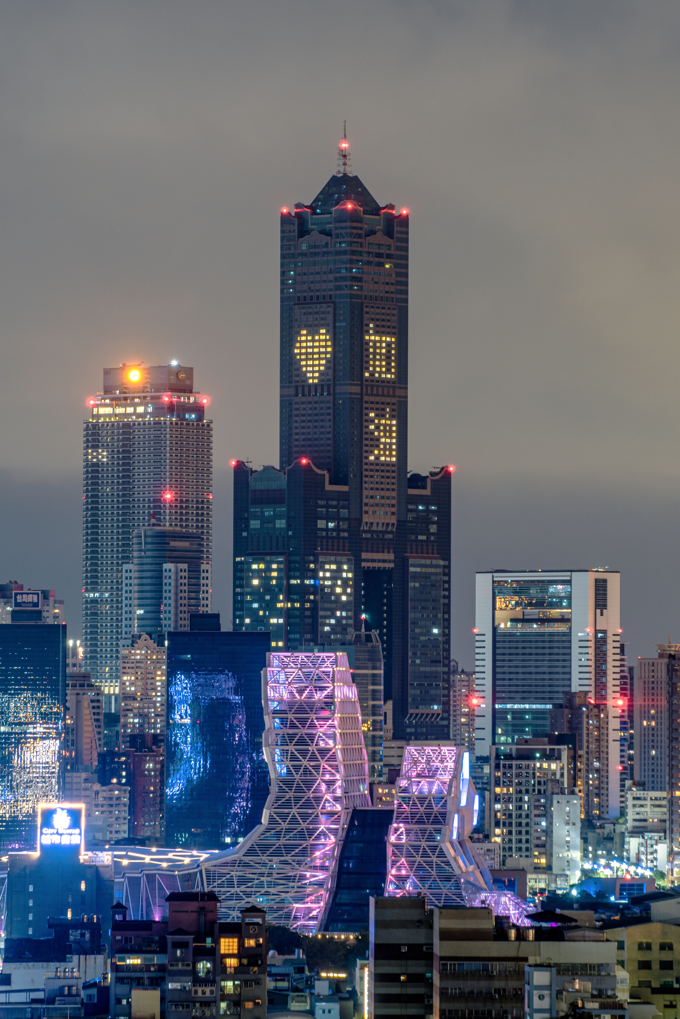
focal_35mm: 202
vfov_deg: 10.2
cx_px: 340
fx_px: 5723
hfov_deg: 6.8
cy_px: 510
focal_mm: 135
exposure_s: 30
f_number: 13
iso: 100
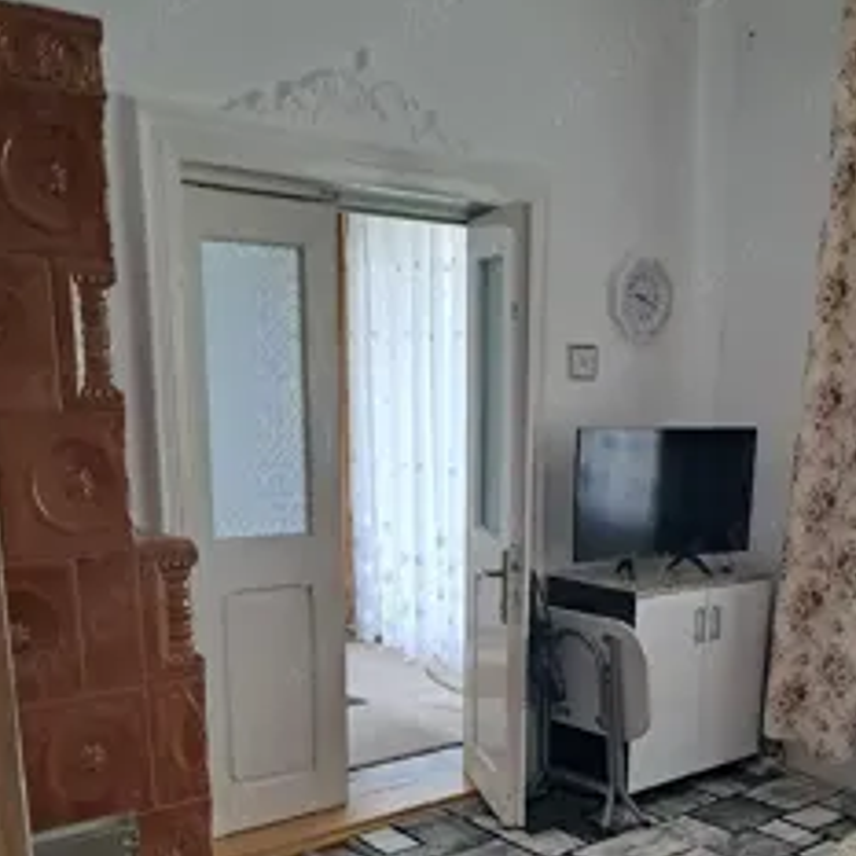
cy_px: 654
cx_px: 529
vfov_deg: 39.7
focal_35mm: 41
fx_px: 1147
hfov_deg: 40.7
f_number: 1.8
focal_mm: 4
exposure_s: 1/60
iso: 200
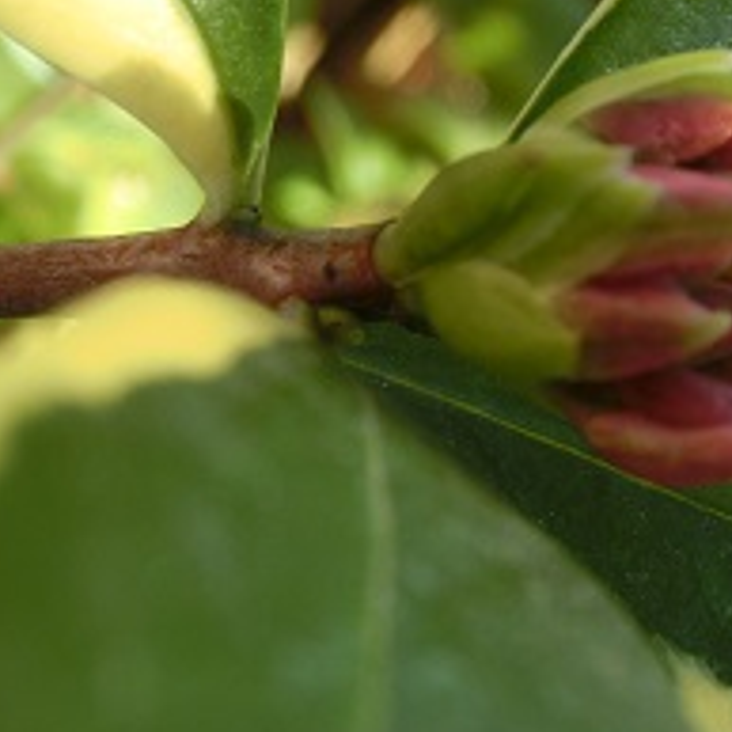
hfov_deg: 20.1
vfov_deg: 20.1
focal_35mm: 86
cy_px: 260
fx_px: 2057
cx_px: 491
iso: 100
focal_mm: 6.5
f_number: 4.1
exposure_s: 1/125
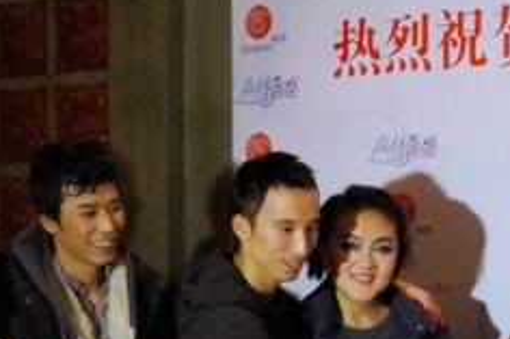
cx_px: 402
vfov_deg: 10.7
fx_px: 1784
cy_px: 378
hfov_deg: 16.2
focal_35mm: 126
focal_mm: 11.7
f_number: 2.8
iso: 1600
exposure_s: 1/40
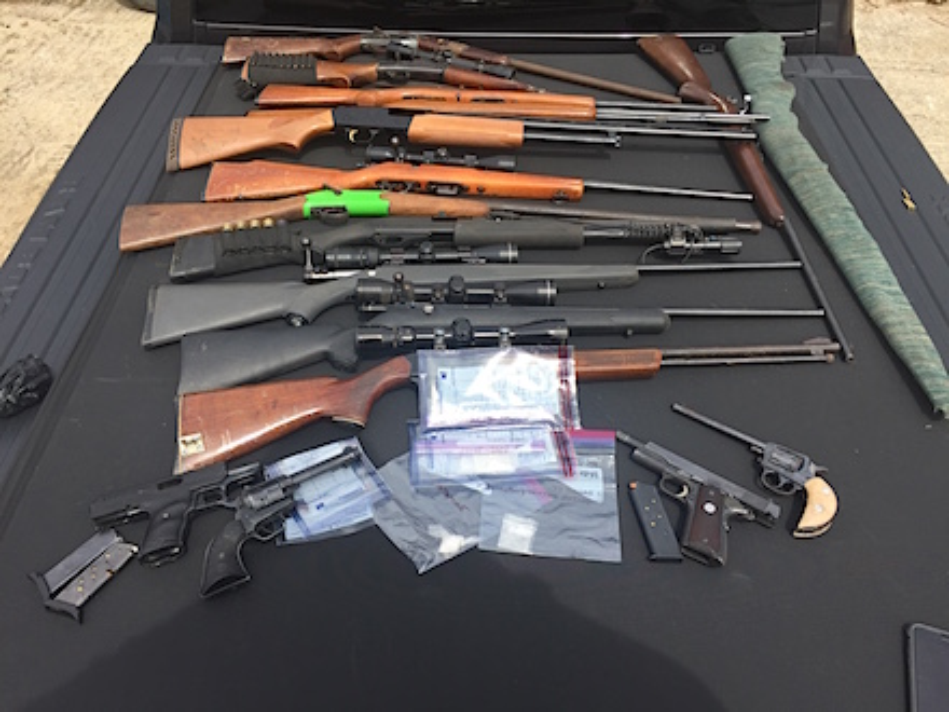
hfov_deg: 61.7
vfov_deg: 48.2
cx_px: 474
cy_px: 356
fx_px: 795
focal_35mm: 29
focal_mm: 4.15
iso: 32
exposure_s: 1/1130
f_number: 2.2
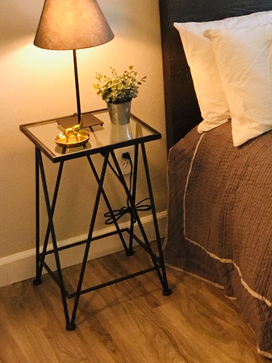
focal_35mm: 77
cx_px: 348
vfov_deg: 24.8
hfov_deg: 17.9
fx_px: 807
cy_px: 56
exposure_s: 1/30
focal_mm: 4.15
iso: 160
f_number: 2.2
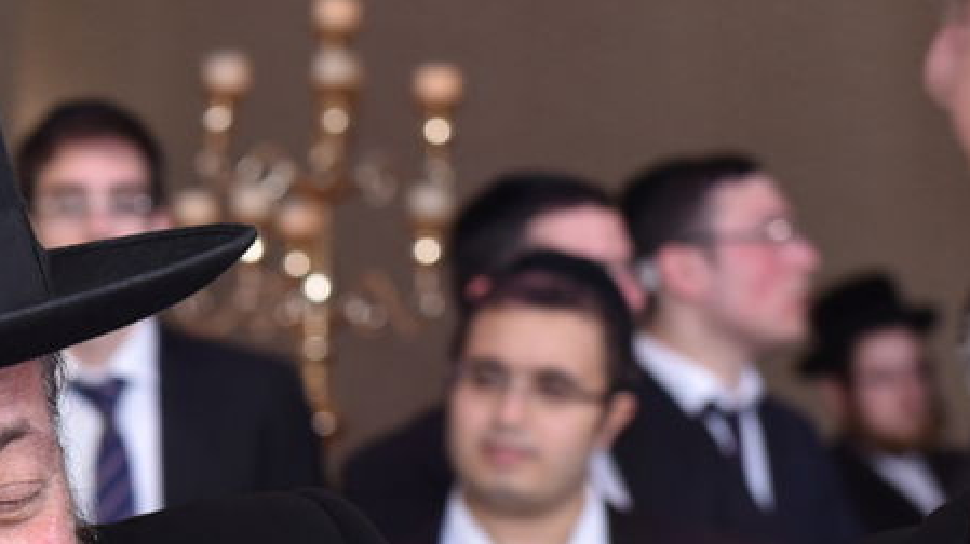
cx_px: -30
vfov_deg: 6.2
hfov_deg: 10.9
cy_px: 608
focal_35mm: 196
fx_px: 5039
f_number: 4.5
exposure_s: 1/100
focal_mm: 60
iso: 400
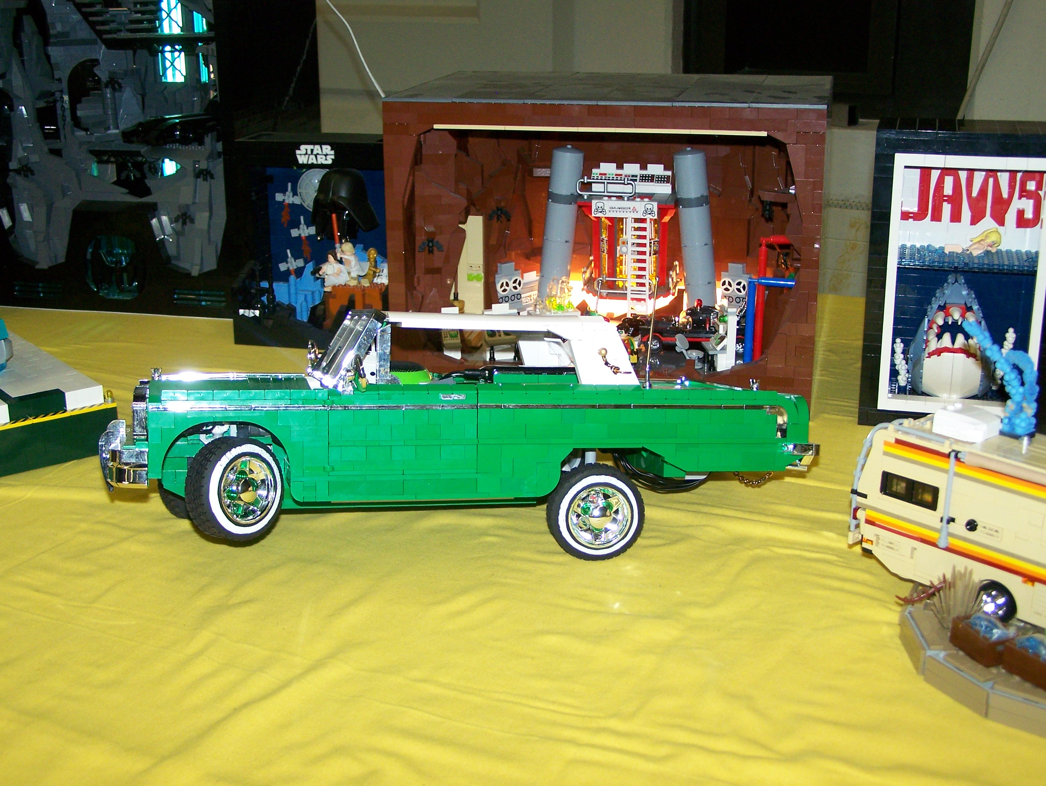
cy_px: 393
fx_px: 1451
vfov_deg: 30.3
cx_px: 523
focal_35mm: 48
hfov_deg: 39.6
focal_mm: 8
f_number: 3
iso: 160
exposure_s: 1/60
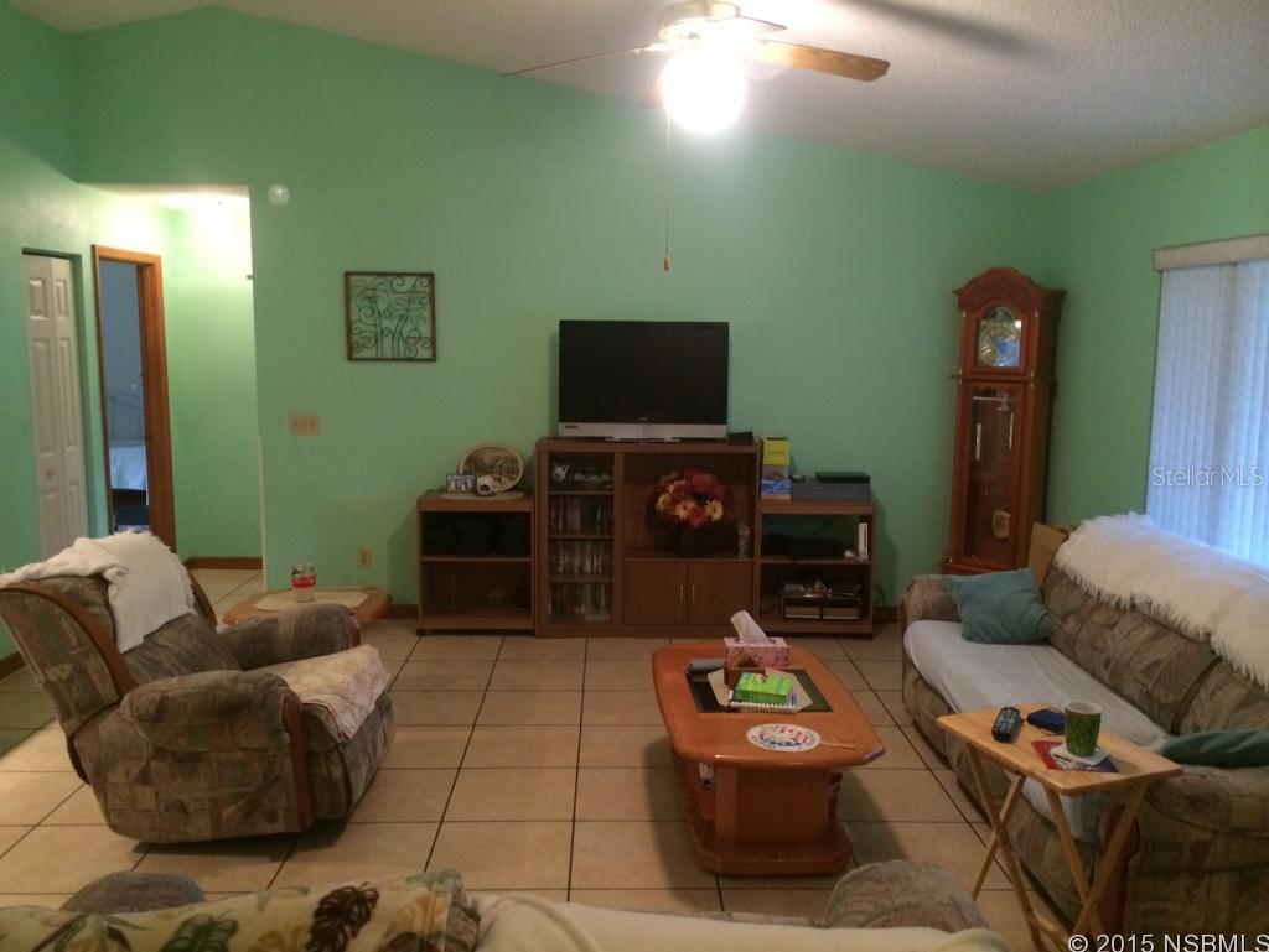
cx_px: 634
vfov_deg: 46.8
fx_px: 1100
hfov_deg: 59.9
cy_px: 476
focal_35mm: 30
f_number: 2.2
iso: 320
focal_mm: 4.12
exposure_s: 1/30
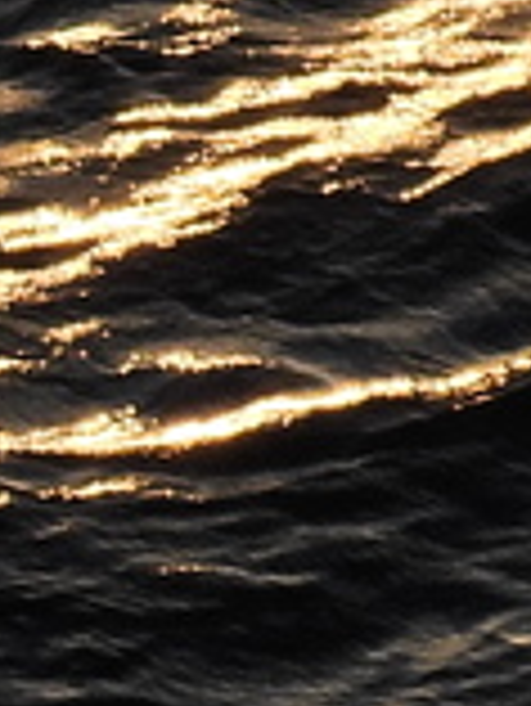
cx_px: -1323
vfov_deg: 2.0
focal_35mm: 1016
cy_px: 198
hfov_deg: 1.5
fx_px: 20752
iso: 100
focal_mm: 22.3
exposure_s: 1/800
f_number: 4
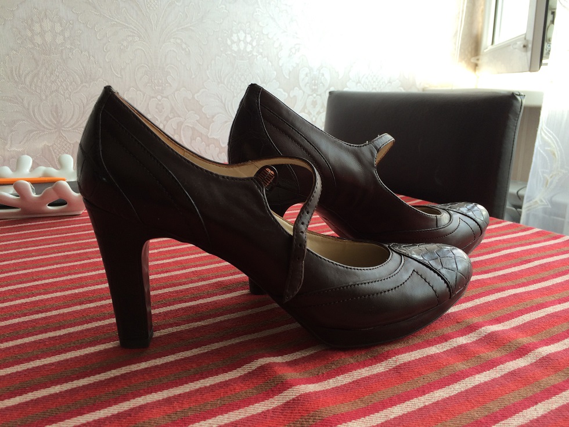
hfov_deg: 60.0
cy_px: 214
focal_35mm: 30
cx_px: 284
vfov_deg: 46.8
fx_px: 493
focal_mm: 4.12
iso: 32
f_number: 2.2
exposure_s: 1/60
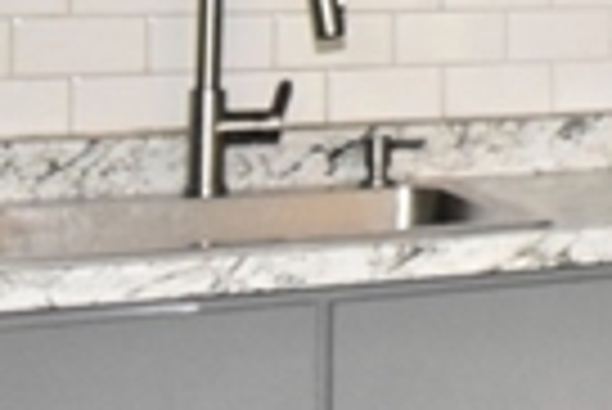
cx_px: 1184
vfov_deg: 11.9
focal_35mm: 113
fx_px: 1923
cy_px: -70
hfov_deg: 15.1
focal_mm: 10
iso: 2000
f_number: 4.5
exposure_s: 1/60
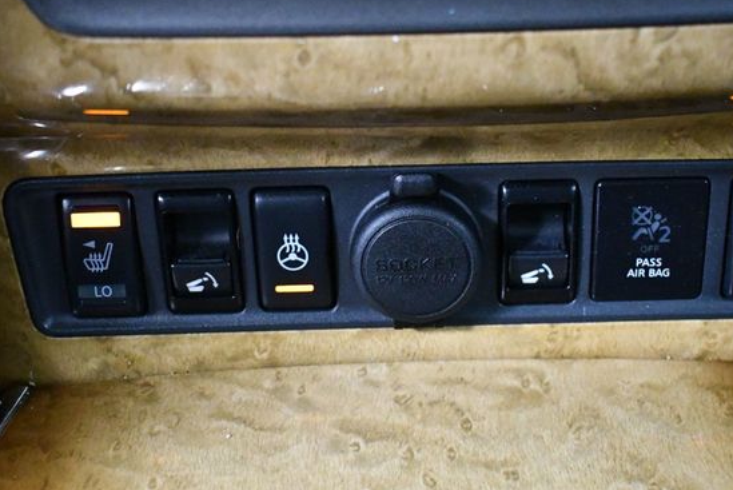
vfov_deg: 24.2
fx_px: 1141
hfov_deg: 35.5
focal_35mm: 56
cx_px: 425
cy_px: 244
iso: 11400
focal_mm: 24
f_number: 3.8
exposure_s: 1/60
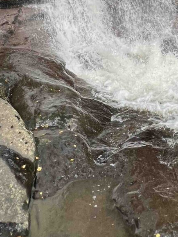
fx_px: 295
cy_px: -104
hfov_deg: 30.2
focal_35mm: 43
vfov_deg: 29.8
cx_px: 195
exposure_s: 1/99
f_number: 1.8
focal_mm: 1.57
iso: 32
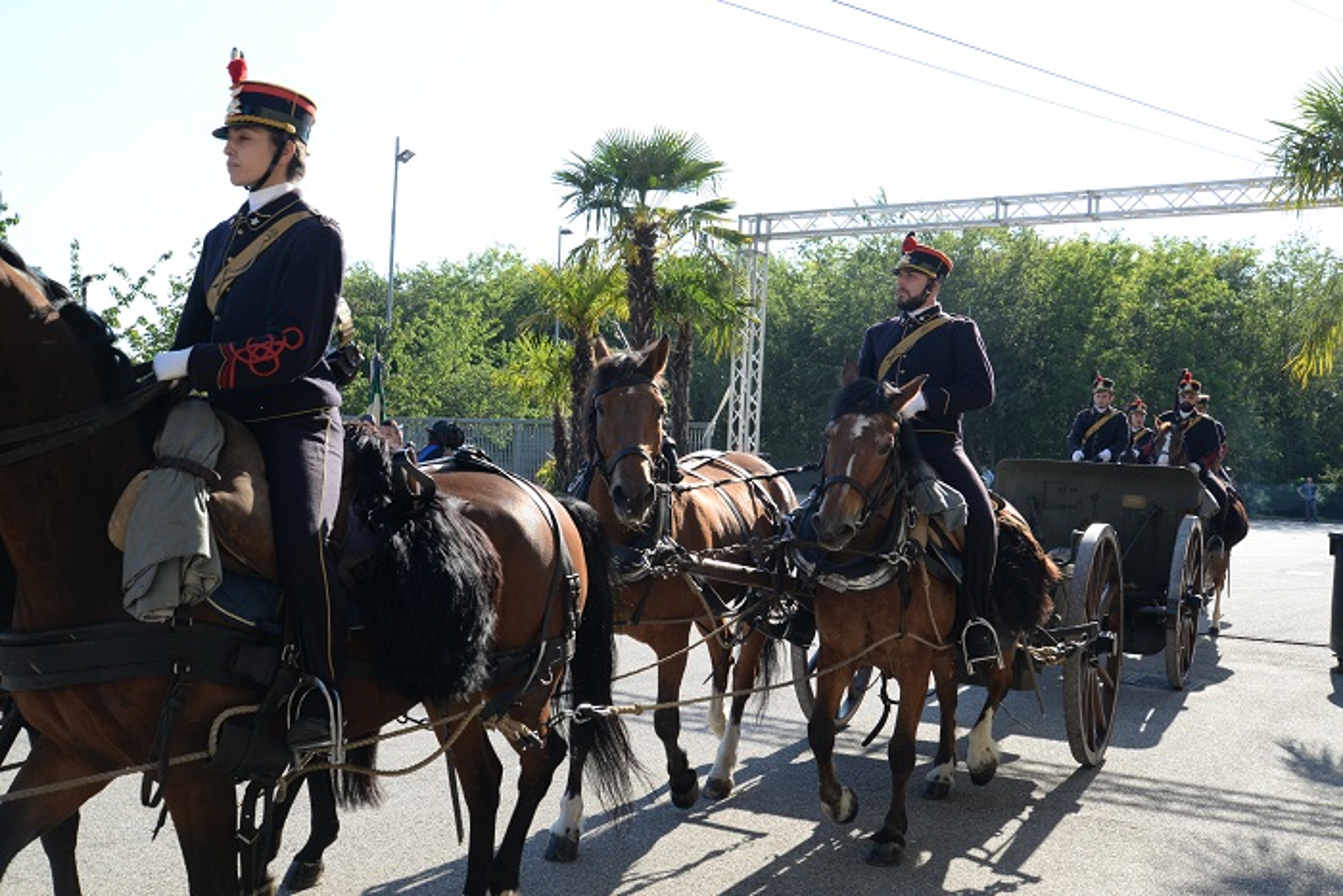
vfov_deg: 37.9
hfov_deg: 54.4
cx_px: 672
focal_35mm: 35
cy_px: 448
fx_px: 1306
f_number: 10
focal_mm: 35
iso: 800
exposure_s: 1/400
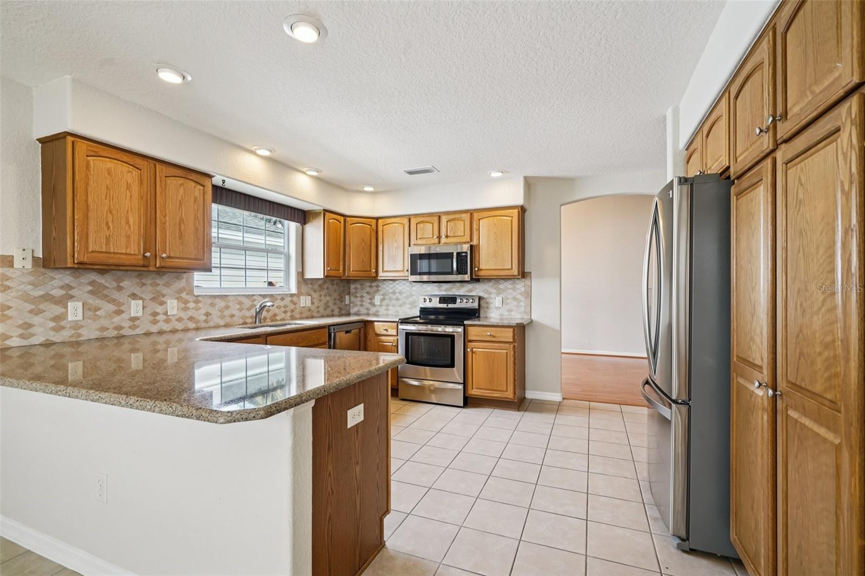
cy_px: 288
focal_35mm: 16
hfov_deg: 96.7
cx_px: 432
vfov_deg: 73.7
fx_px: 384
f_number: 8
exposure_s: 1/15
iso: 400
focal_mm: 16
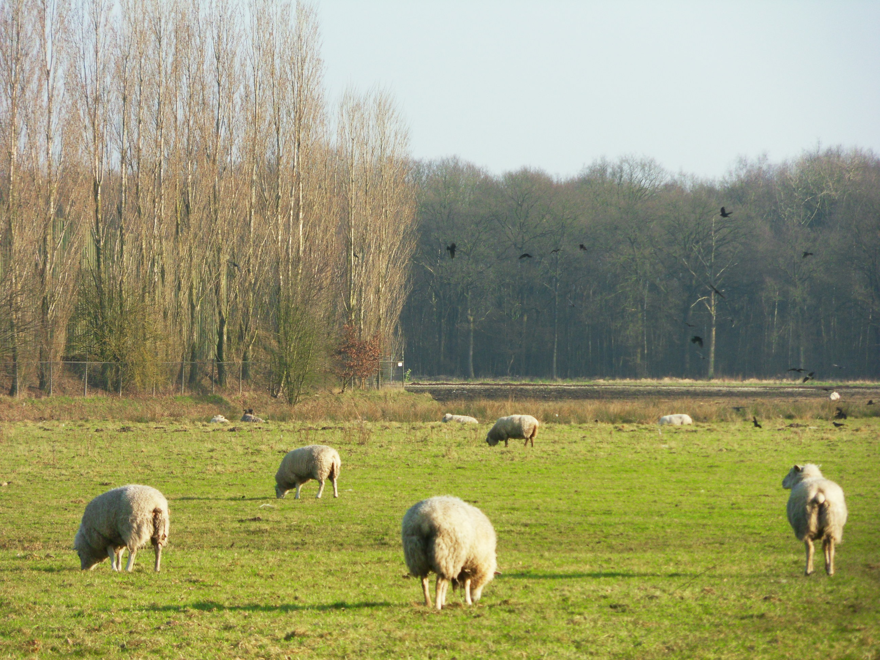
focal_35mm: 240
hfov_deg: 8.2
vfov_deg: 6.2
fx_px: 6101
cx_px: 440
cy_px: 330
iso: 80
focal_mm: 42
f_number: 5.8
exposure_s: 1/180
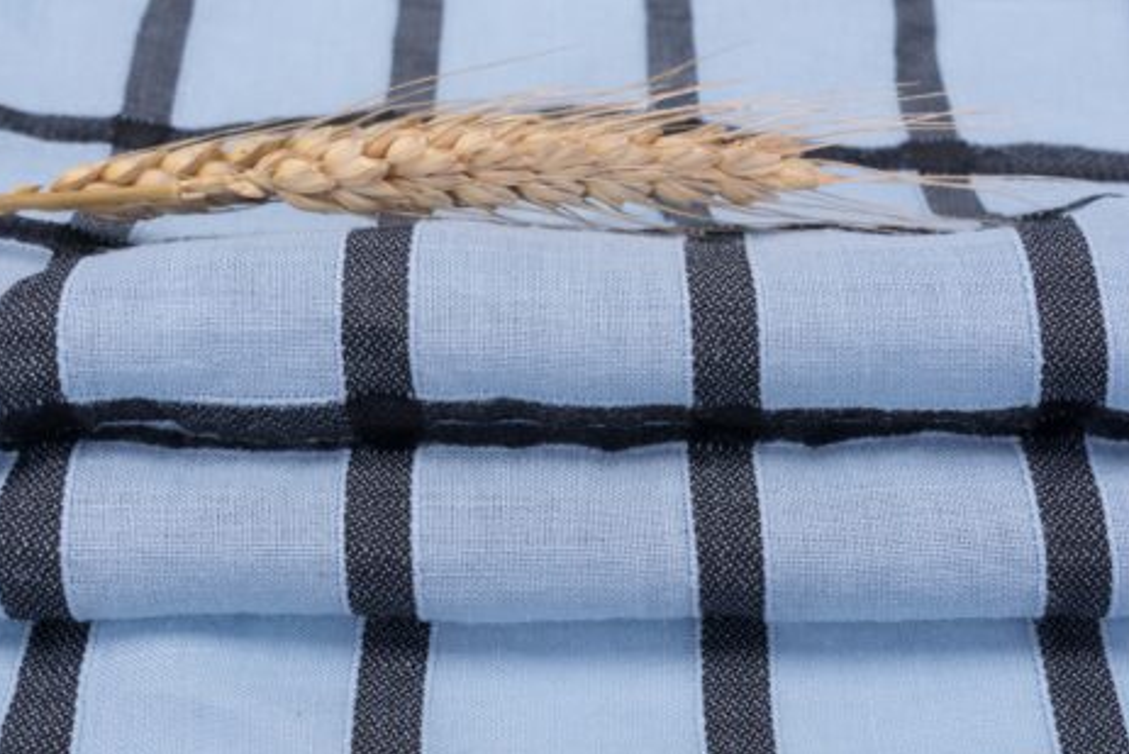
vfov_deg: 20.0
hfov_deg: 29.6
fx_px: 2133
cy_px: 404
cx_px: 571
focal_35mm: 68
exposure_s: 1/125
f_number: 11
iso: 100
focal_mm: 42
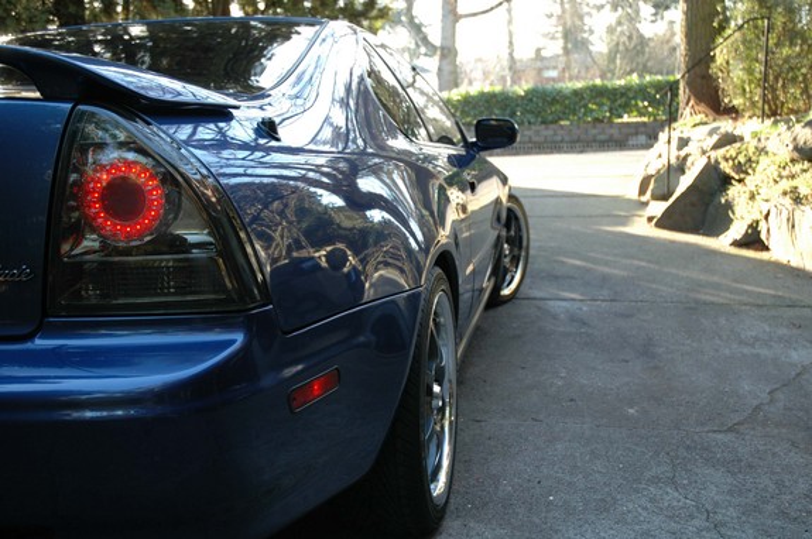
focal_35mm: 38
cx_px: 406
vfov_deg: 35.4
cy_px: 270
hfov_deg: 51.3
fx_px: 845
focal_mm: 25
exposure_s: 1/60
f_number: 3.8
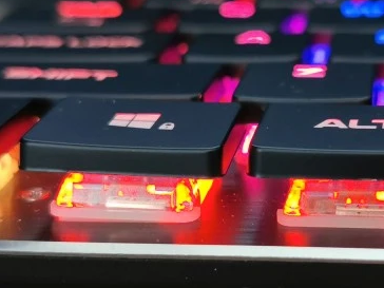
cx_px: 261
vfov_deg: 16.4
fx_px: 998
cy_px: 170
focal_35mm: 90
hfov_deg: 21.7
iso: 250
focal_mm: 5.56
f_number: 1.6
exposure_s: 1/50
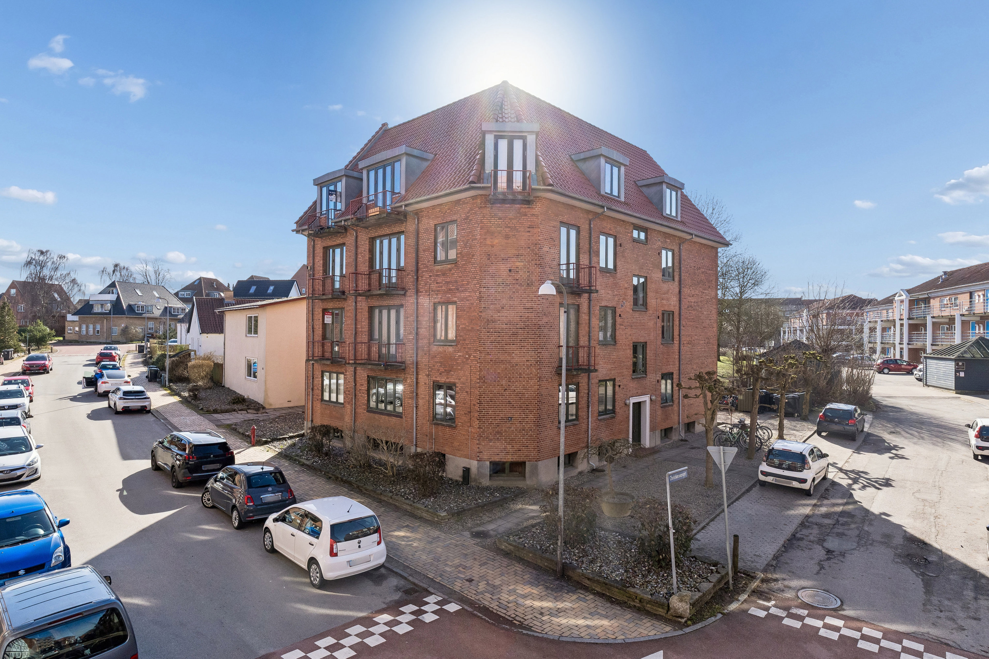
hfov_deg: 85.4
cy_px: 330
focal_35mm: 20
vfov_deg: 63.2
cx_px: 494
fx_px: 536
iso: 250
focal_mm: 13
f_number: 8
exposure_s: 1/400
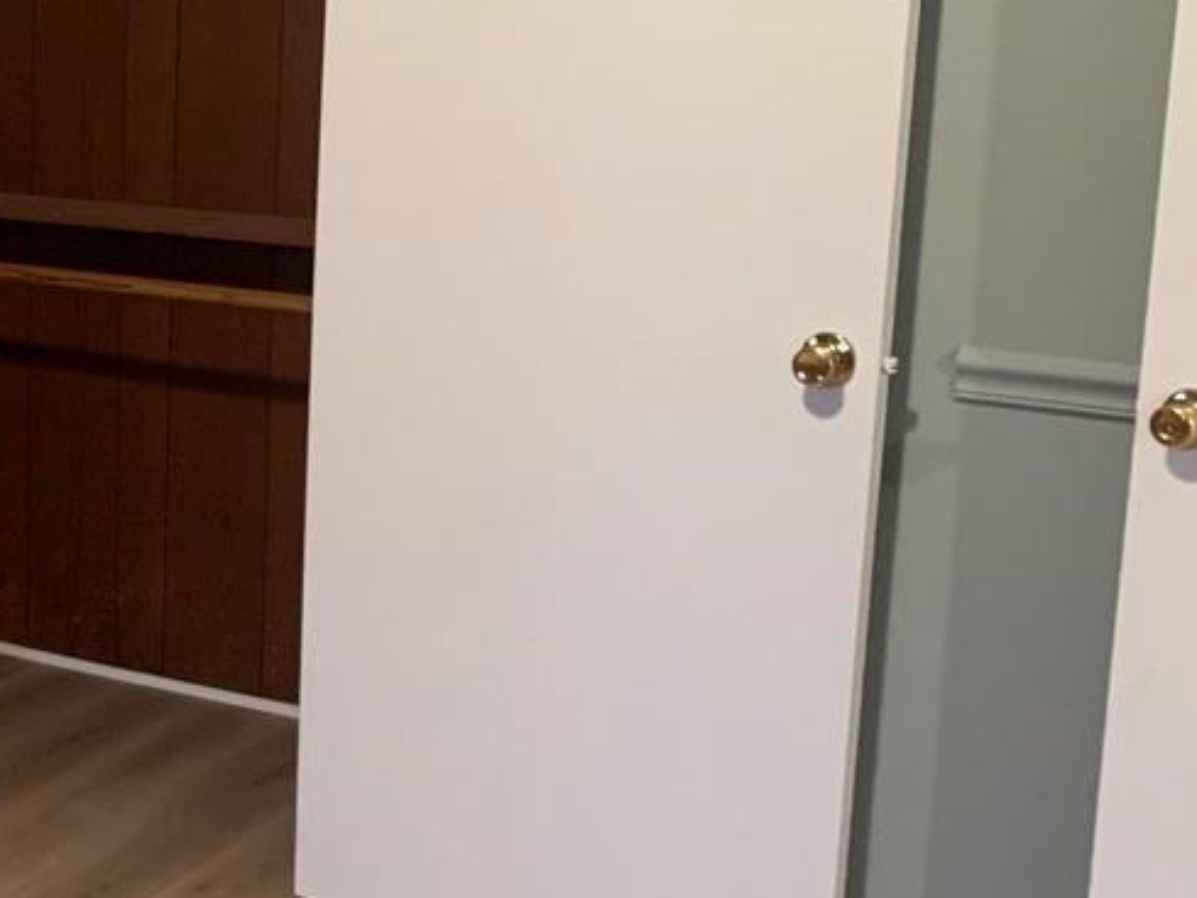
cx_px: -110
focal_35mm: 68
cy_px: 355
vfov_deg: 21.6
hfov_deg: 26.4
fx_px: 2352
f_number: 1.8
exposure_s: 1/40
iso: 320
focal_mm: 4.25
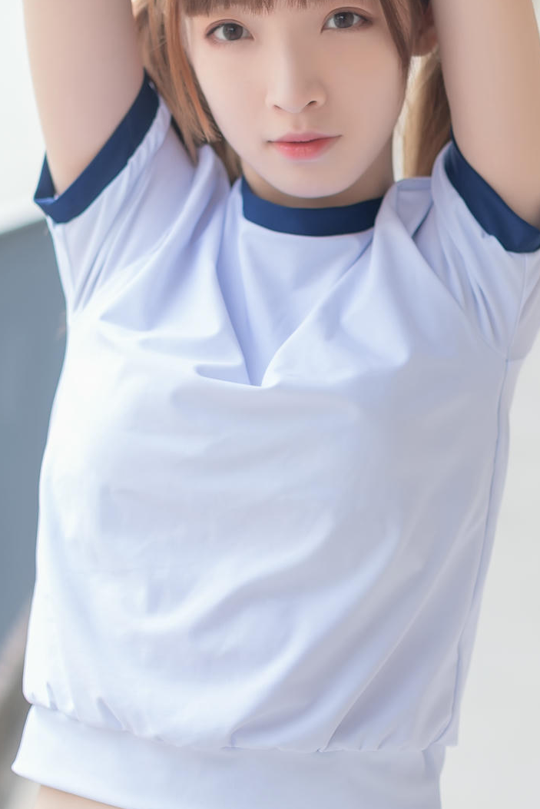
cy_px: 334
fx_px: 2248
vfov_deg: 20.4
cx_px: 308
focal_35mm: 100
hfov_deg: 13.7
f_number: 1.8
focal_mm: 35
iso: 100
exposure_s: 1/640
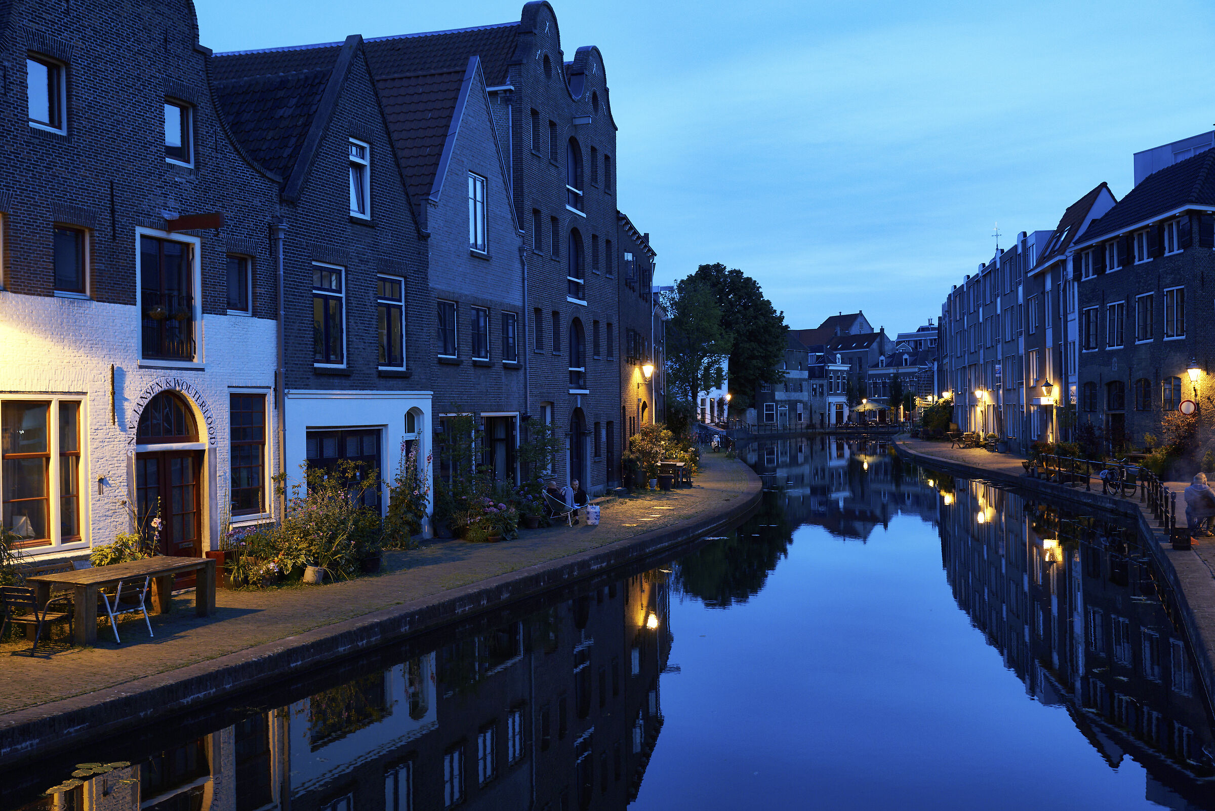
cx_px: 608
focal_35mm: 36
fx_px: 1215
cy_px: 406
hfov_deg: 53.1
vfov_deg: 36.9
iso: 3200
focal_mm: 36
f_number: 3.5
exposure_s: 1/50
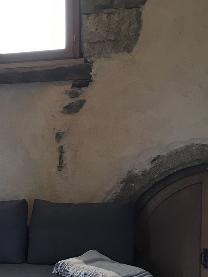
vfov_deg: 22.8
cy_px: 237
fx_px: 673
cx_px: -72
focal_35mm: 84
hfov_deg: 16.5
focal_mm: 4.15
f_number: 2.2
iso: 80
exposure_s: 1/33
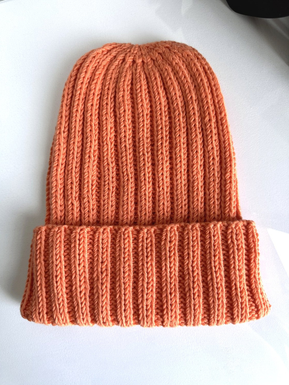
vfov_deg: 71.6
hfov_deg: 56.8
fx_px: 267
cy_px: 192
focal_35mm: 24
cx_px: 144
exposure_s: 1/121
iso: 100
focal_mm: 6.86
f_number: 1.78
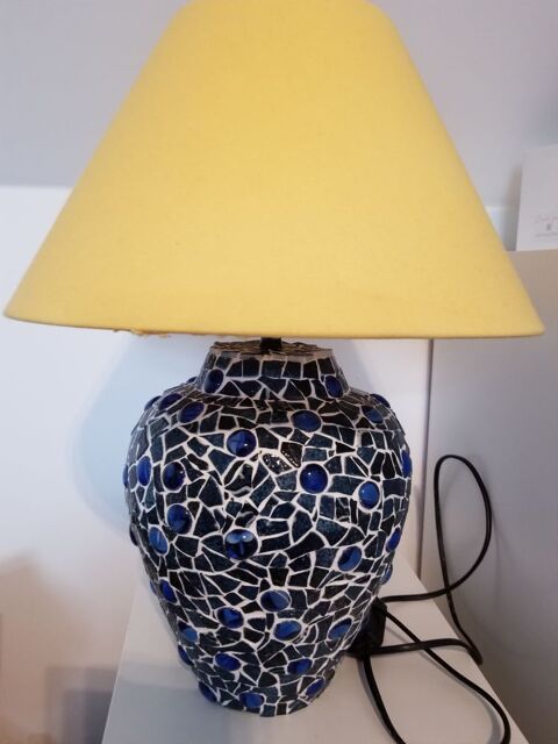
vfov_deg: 67.3
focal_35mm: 26
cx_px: 279
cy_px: 372
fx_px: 559
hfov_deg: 53.1
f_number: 1.7
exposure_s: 1/13
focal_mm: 4.25
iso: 200
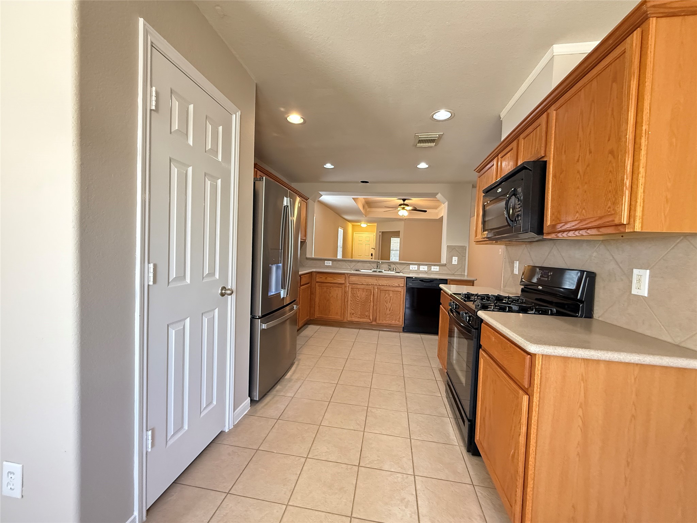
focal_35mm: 14
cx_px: 348
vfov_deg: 85.7
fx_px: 282
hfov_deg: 102.1
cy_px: 262
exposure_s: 1/60
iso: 800
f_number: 2.2
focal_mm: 2.22
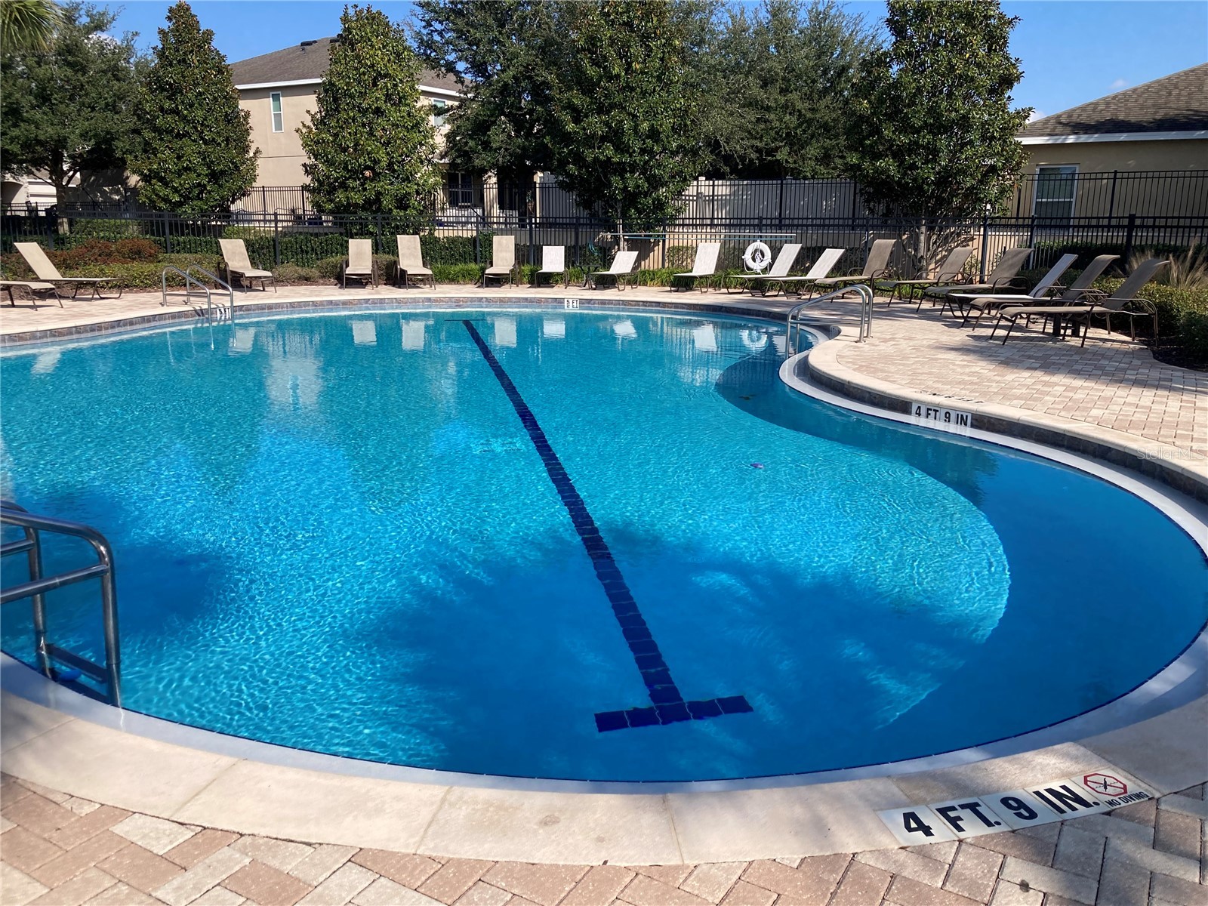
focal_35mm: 28
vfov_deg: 49.7
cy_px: 453
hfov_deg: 63.4
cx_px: 604
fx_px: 977
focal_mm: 3.99
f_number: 1.8
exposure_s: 1/2315
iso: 25
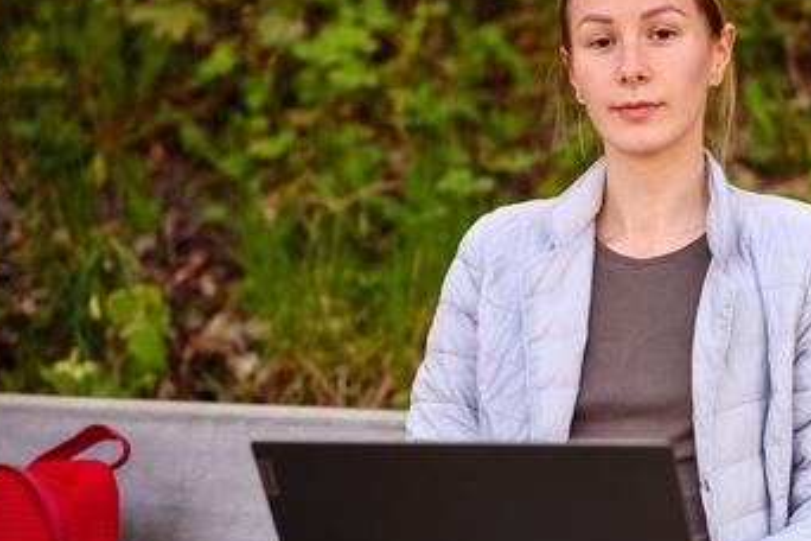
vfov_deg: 9.2
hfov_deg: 13.7
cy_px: 292
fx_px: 3356
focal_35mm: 149
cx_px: 600
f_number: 1.8
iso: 100
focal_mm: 85
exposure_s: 1/320
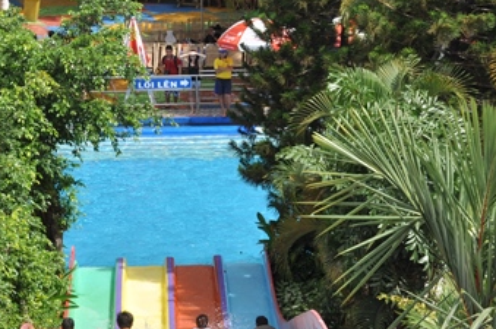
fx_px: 2256
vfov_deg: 8.3
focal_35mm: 164
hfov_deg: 12.5
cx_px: 119
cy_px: 147
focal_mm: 48
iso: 200
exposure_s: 1/160
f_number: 14
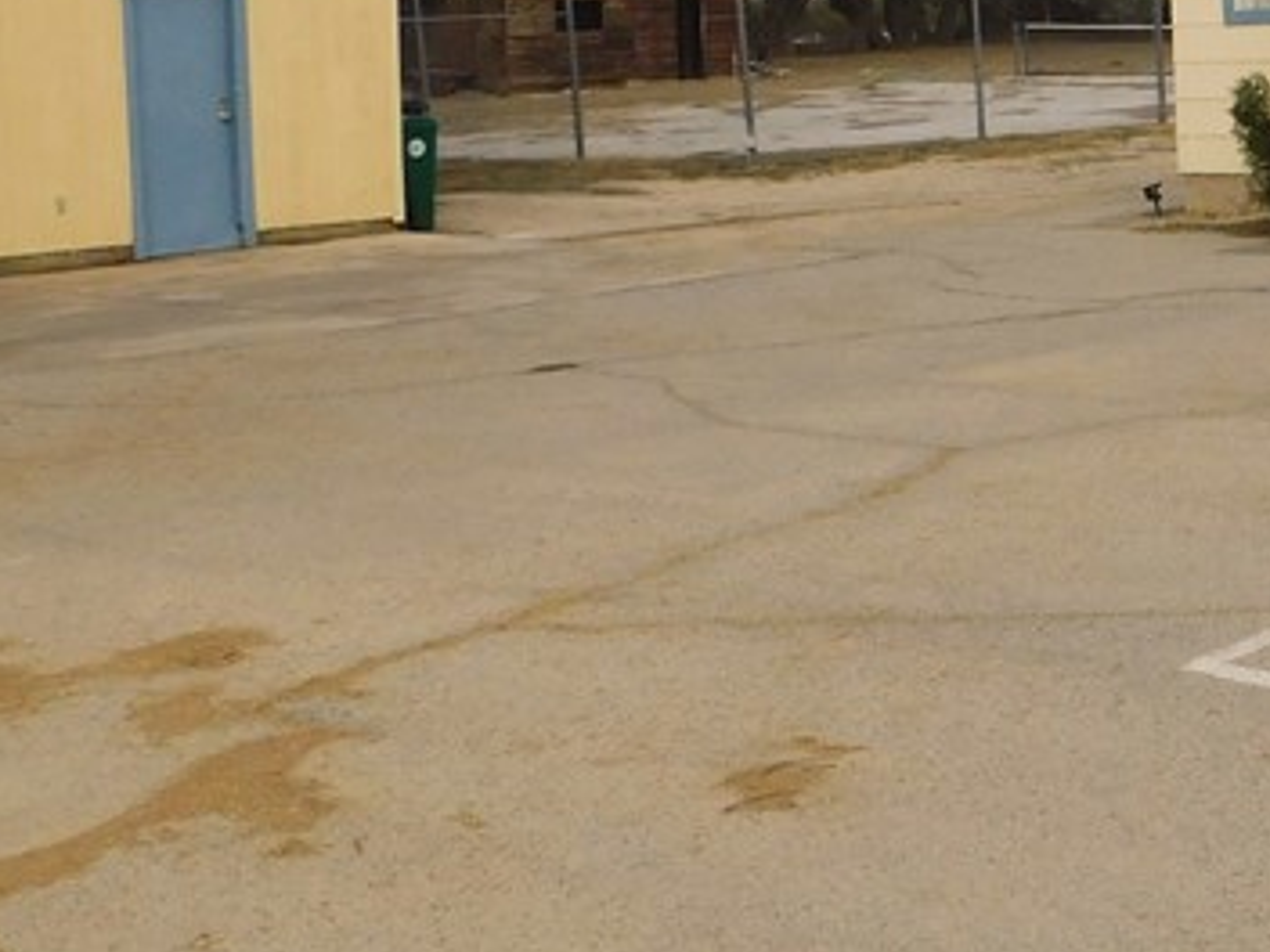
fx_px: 2458
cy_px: 61
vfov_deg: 21.4
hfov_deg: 26.6
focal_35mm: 67
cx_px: 1407
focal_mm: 4
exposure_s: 1/1250
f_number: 3
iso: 125
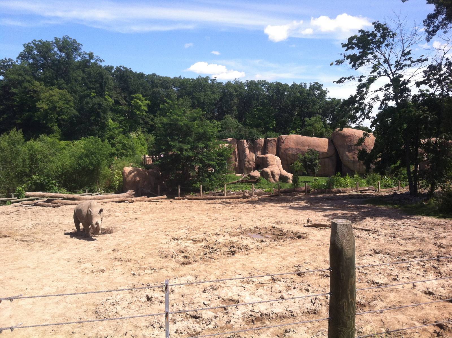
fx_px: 456
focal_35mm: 35
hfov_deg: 52.7
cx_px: 226
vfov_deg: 40.6
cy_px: 169
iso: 80
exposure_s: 1/811
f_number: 2.8
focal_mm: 3.85
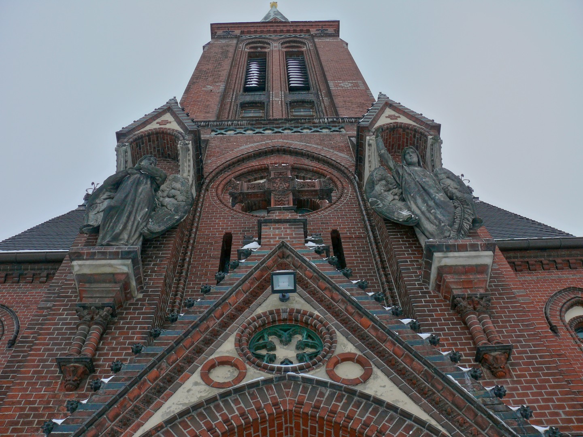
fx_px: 589
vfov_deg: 40.7
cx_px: 292
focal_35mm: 35
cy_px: 218
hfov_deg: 52.6
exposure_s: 1/500
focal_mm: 7.4
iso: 100
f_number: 3.6
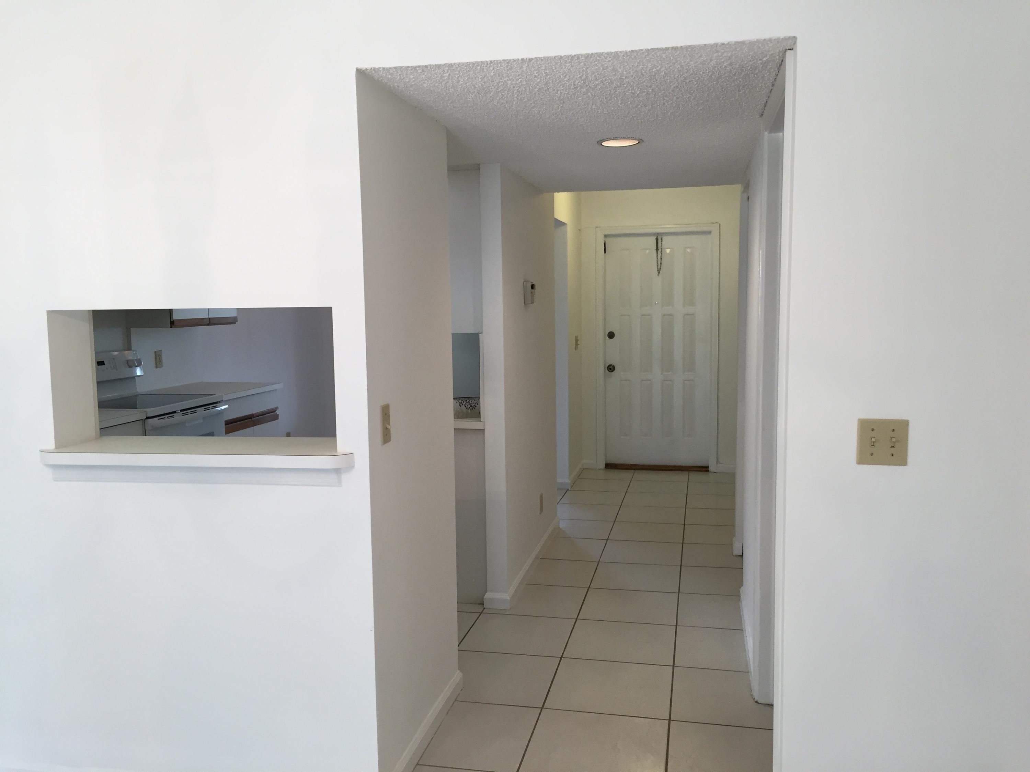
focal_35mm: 29
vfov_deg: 48.2
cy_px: 386
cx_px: 515
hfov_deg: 61.7
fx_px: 863
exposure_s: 1/30
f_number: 2.2
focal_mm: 4.15
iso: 32
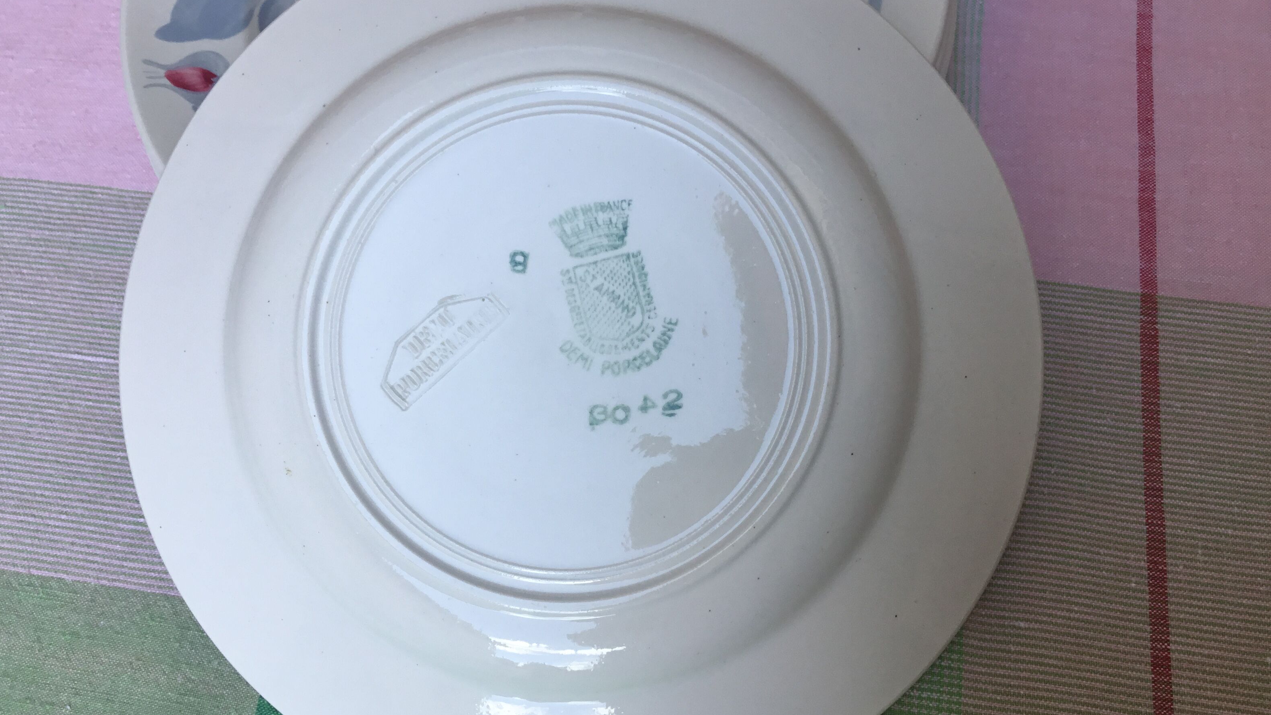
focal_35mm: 35
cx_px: 619
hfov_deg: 56.6
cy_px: 362
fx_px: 1180
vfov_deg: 33.7
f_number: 2.4
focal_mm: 3.3
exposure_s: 1/155
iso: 25
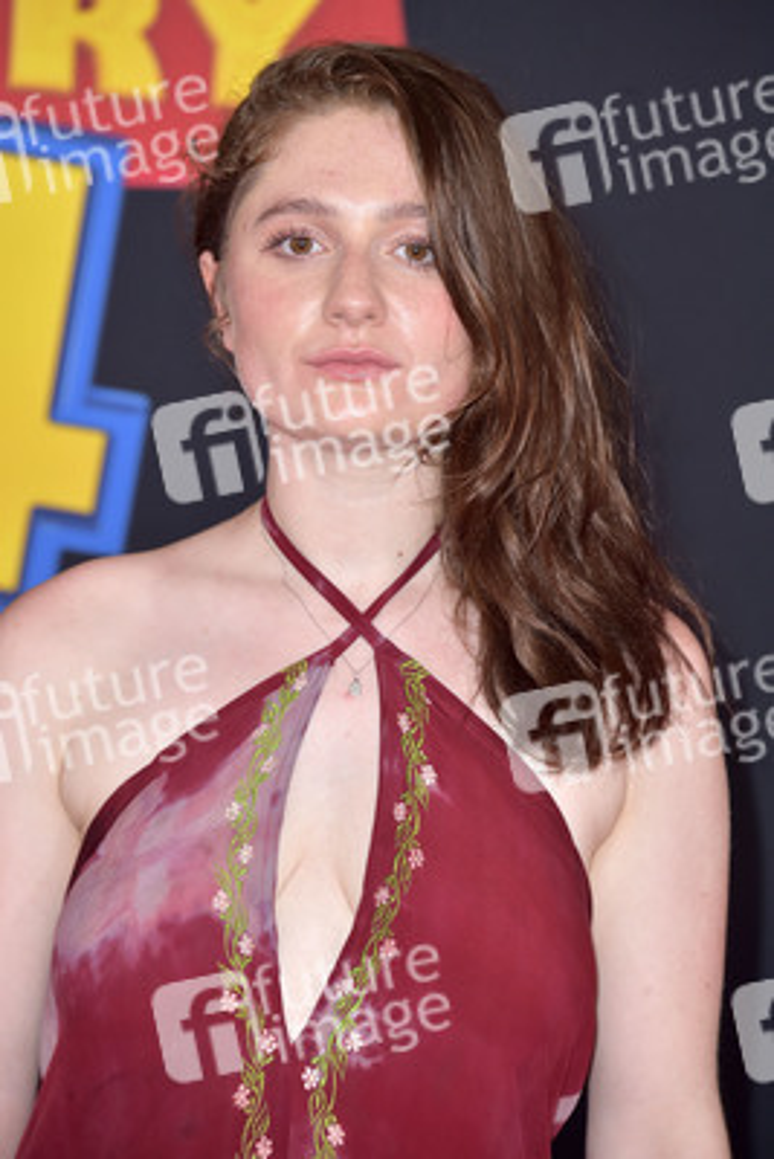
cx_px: 387
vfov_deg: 9.8
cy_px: 580
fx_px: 6766
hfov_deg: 6.5
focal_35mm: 210
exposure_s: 1/250
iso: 500
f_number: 7.1
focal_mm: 210
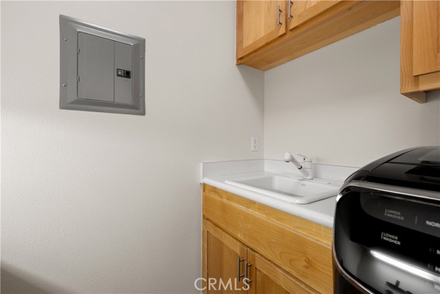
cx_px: 220
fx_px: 189
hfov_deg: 98.5
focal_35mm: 16
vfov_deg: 75.5
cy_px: 147
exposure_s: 2
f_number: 8
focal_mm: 15.5
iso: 100
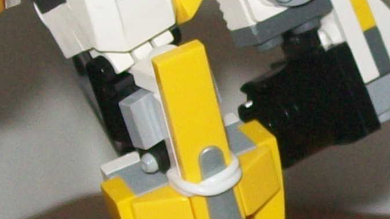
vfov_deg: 6.0
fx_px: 2099
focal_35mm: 203
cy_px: 110
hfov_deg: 10.5
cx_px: 367
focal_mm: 6
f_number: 2.7
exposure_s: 1/60
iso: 64
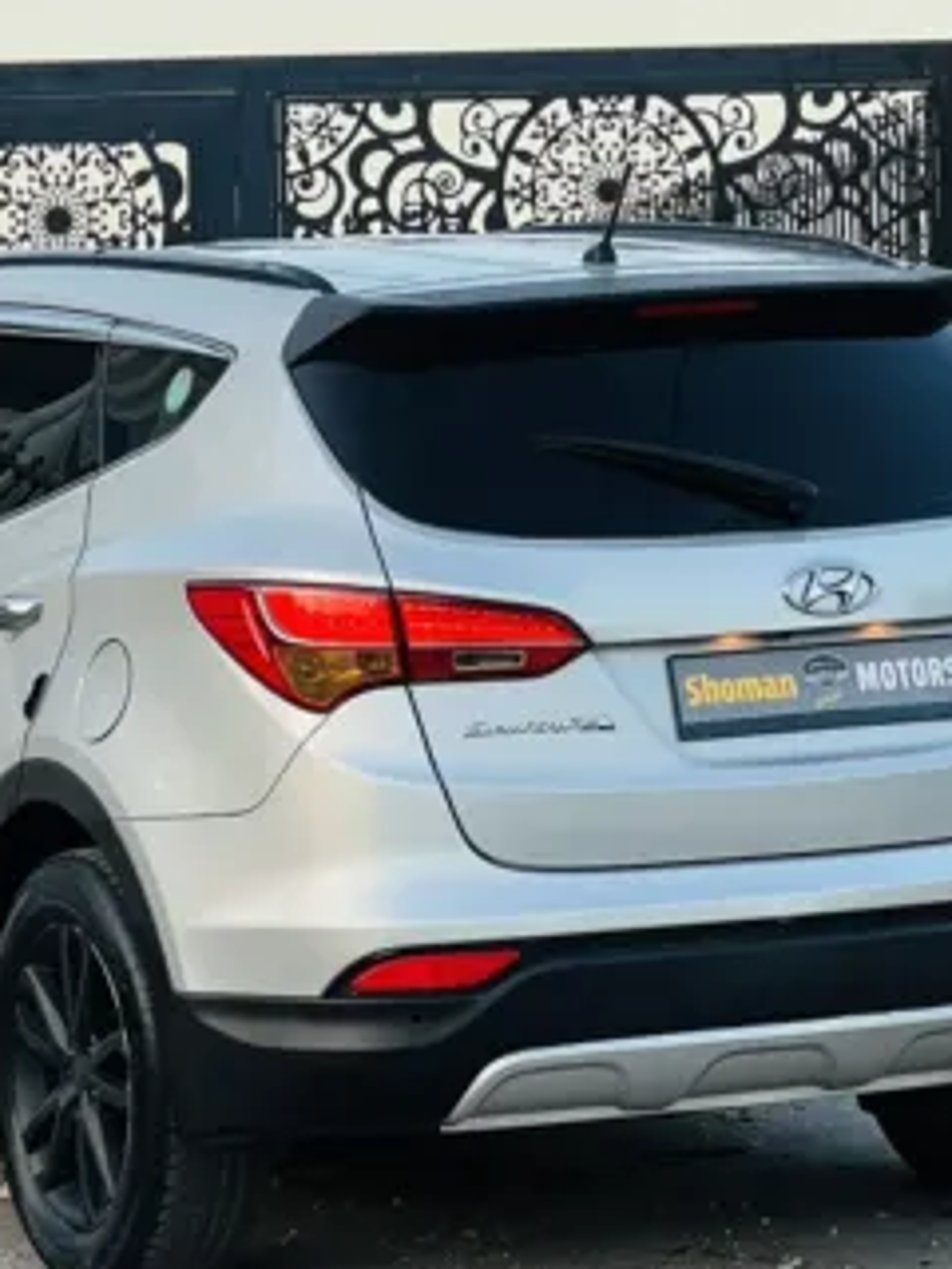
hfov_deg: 8.6
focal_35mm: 173
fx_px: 6344
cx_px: 290
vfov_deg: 11.4
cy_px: 139
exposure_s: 1/99
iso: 80
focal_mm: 9
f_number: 2.8
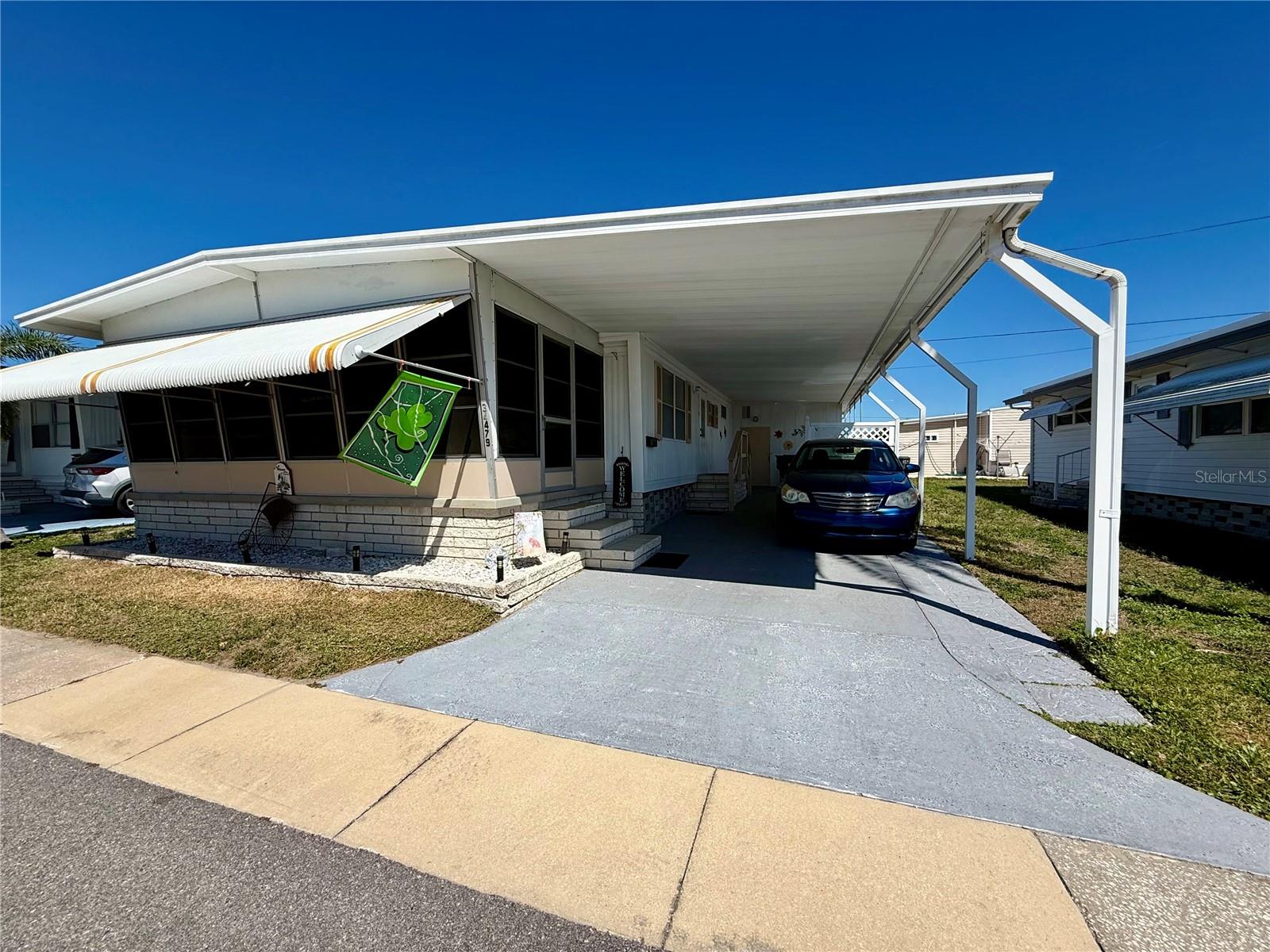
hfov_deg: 102.1
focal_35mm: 14
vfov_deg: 85.7
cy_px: 476
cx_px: 635
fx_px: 514
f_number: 2.2
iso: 50
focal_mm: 2.22
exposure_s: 1/2611
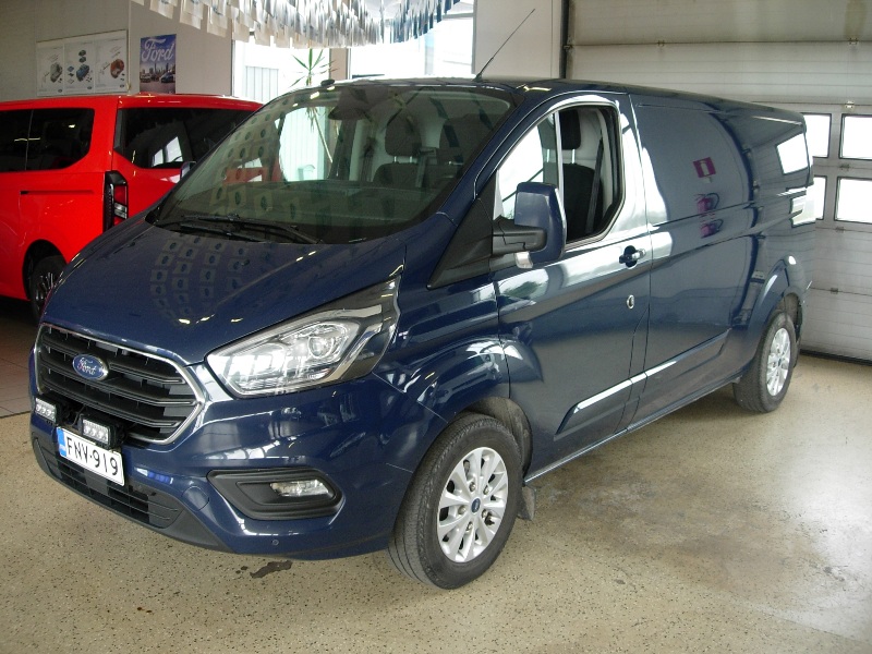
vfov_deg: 37.7
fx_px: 957
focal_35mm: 38
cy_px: 327
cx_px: 436
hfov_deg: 49.0
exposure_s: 1/40.3
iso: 79
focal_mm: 7.8
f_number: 2.8
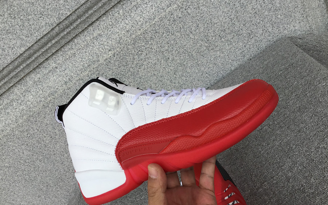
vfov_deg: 38.3
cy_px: 109
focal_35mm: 33
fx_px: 295
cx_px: 164
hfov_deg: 58.1
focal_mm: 3.3
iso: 25
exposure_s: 1/696
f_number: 2.4
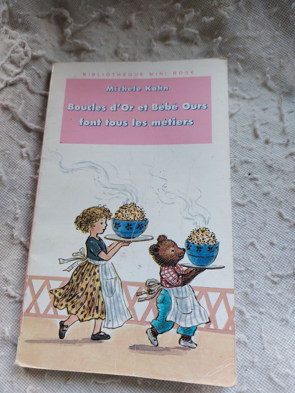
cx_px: 148
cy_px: 196
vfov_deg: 69.4
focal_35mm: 25
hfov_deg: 54.9
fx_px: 284
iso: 64
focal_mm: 5.23
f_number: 1.8
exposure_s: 1/100
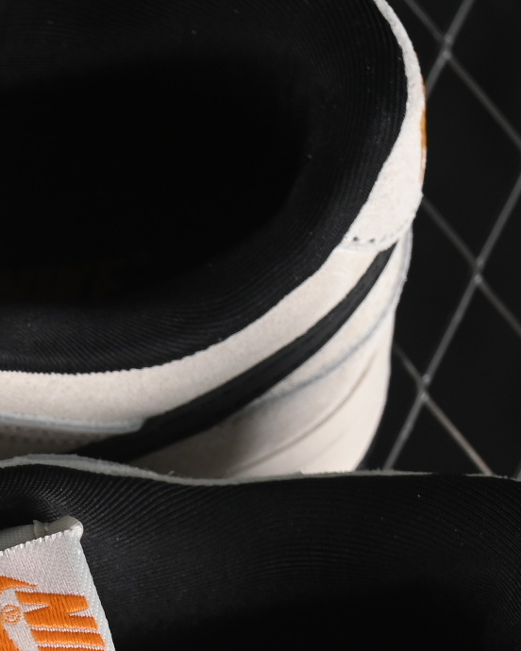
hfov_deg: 5.4
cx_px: -424
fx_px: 5474
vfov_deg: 6.8
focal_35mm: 284
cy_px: 683
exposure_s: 1/60
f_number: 6.3
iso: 160
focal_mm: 50
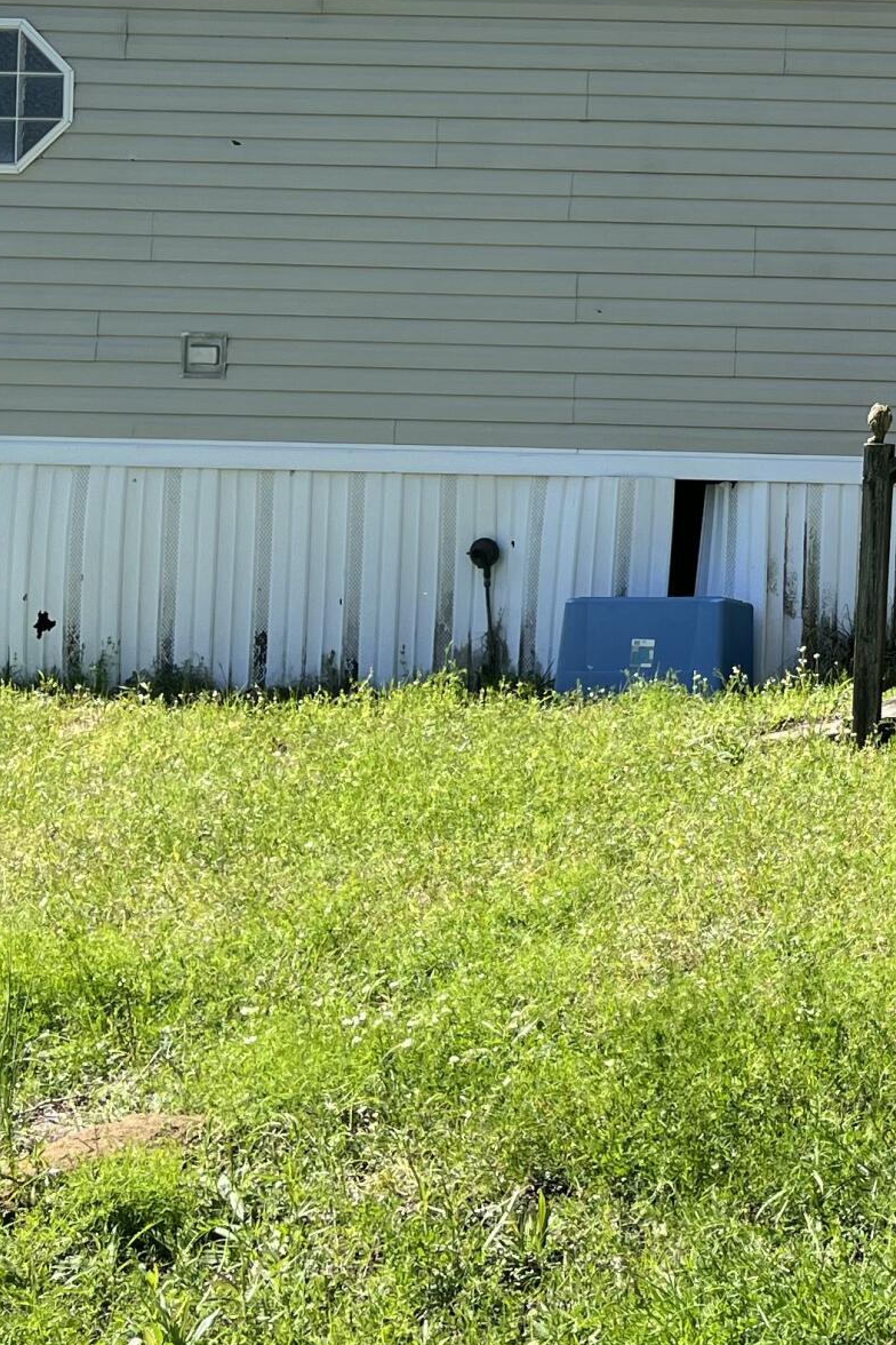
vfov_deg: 28.7
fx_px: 2576
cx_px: 1448
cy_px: 285
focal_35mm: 69
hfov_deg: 17.2
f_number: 1.6
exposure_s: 1/1441
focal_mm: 5.1
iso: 50
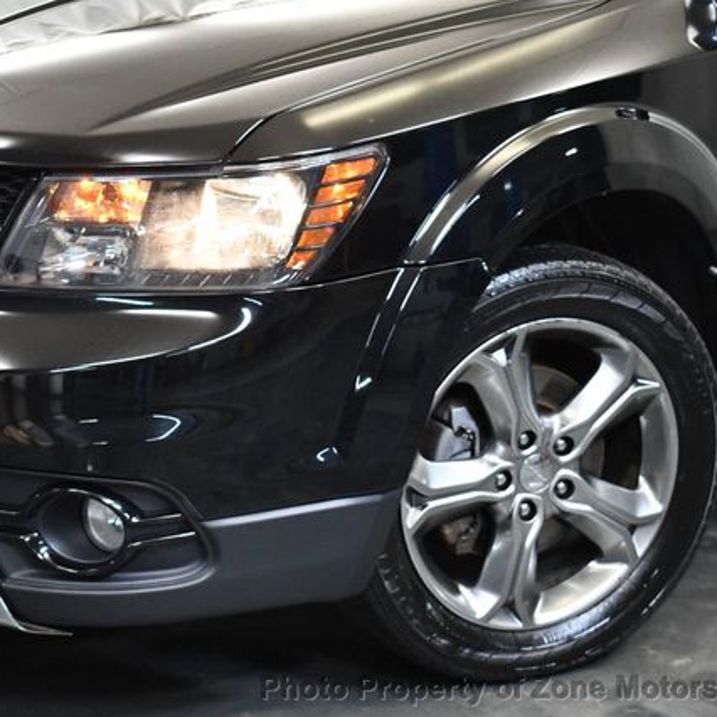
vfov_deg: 19.9
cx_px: 236
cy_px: 359
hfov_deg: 19.9
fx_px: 2039
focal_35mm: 87
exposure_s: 1/125
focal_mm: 34
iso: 2200
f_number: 4.5
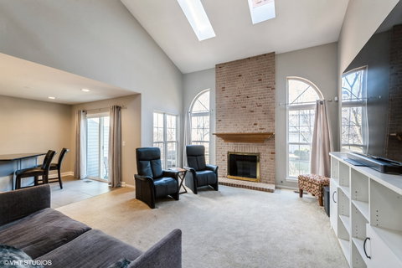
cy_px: 134
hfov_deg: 100.4
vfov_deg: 77.3
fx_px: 167
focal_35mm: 15
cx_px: 201
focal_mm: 15
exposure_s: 1/8
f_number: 9.5
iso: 200
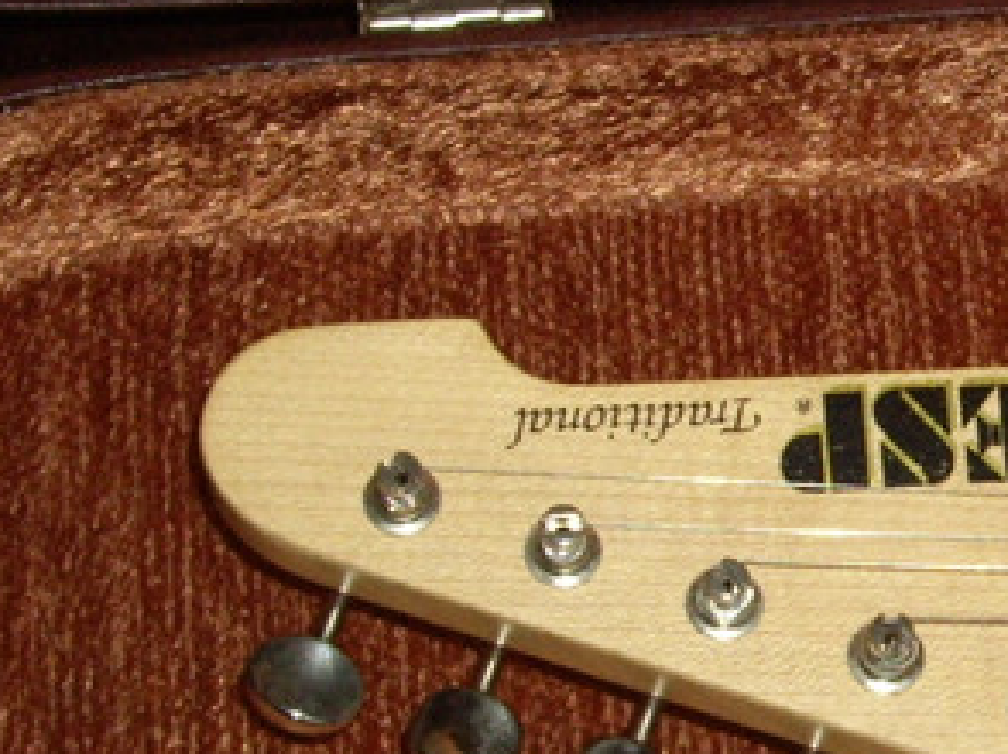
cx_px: 1414
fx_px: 4015
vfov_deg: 10.7
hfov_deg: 13.6
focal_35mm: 138
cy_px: 555
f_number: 2.8
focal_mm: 7.9
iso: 200
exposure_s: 1/40
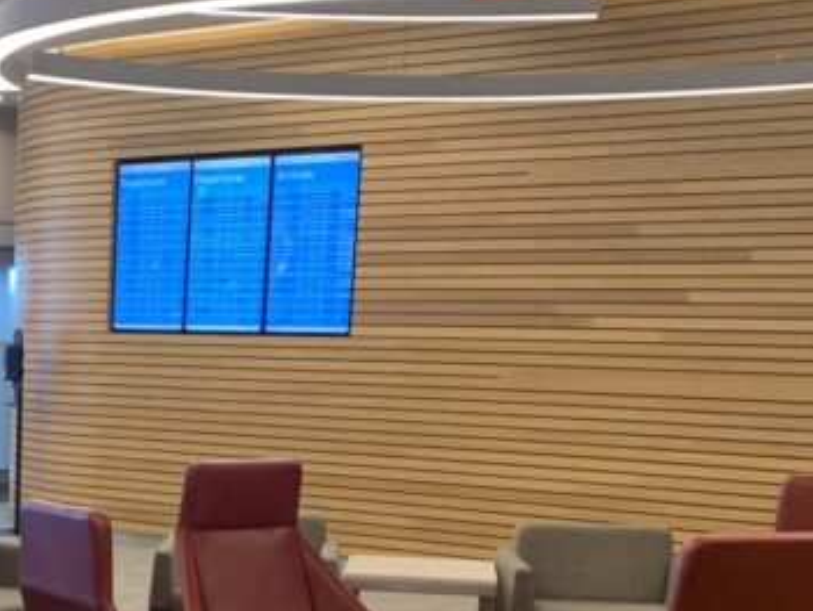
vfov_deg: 18.7
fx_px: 1786
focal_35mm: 76
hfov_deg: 24.3
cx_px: -23
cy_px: 669
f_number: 1.8
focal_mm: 4.25
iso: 160
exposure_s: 1/60
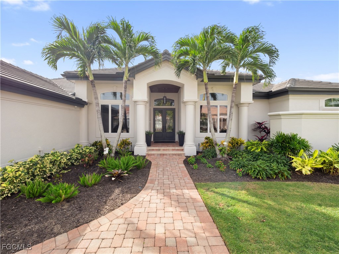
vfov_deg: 85.7
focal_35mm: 14
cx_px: 170
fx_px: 137
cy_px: 127
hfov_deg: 102.1
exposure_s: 1/320
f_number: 7.1
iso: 200
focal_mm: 7
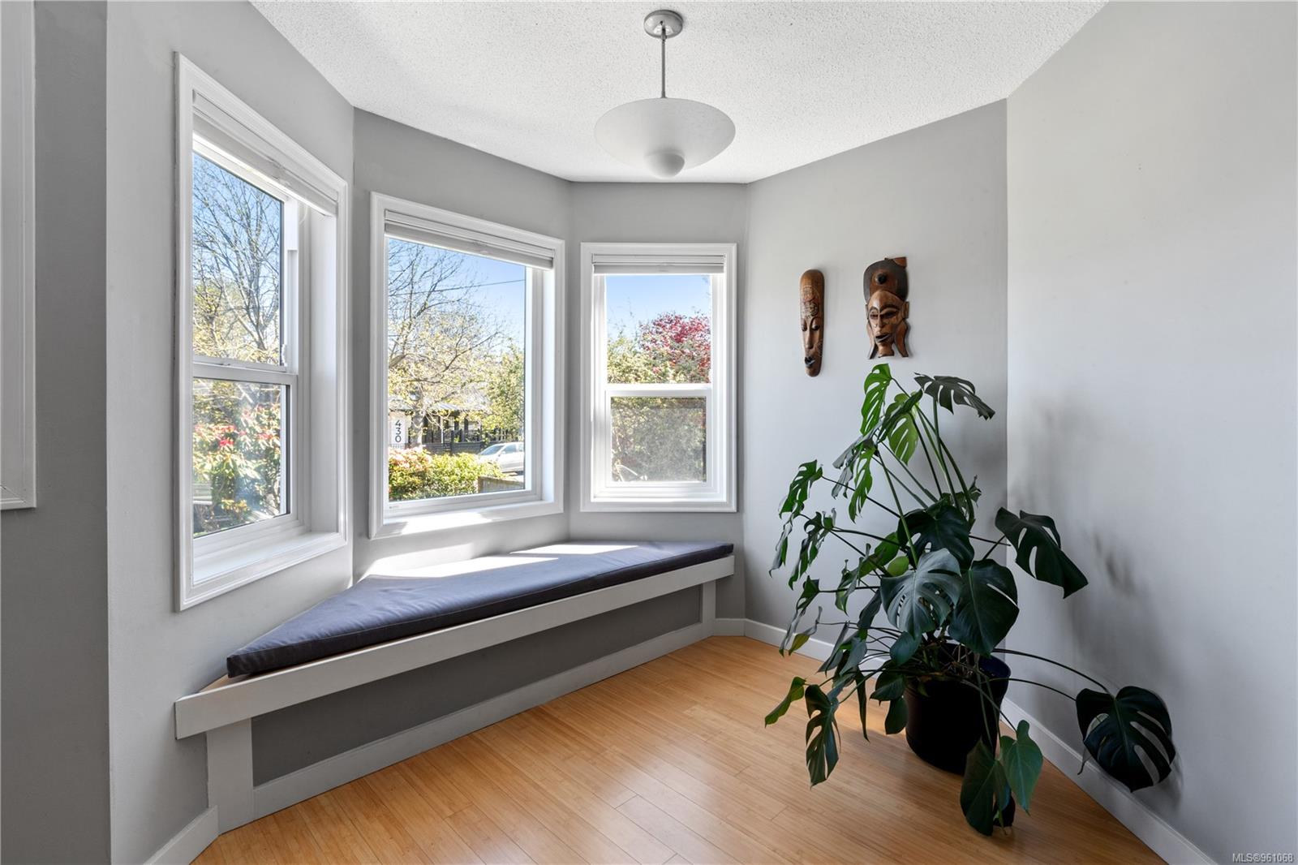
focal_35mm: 16
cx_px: 649
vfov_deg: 73.7
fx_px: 577
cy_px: 432
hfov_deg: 96.7
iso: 400
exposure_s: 1/8
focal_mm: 16
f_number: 11
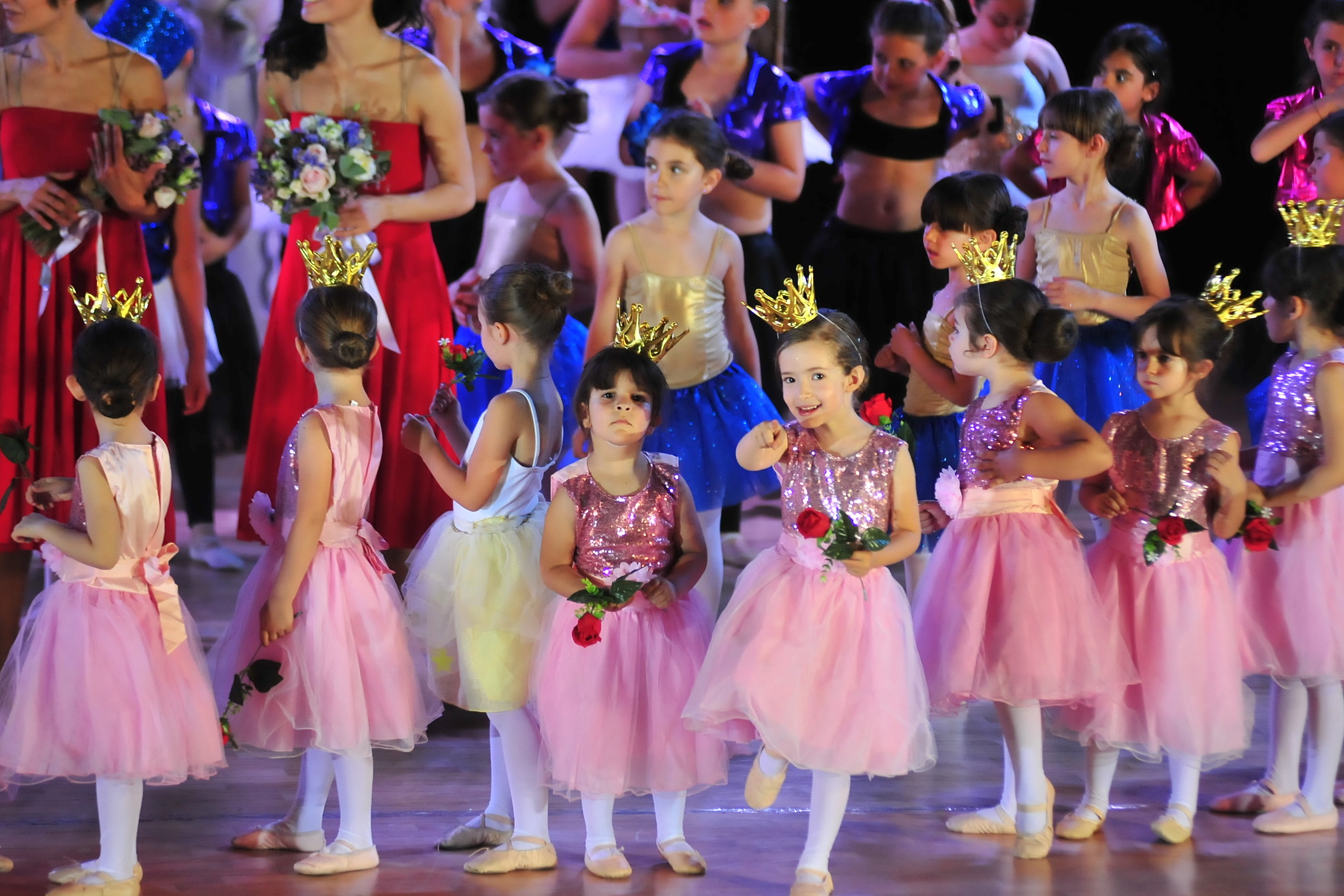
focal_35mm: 190
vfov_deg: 7.2
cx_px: 762
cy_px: 396
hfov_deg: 10.8
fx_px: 7093
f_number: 2.8
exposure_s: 1/2500
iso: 2000
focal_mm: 160
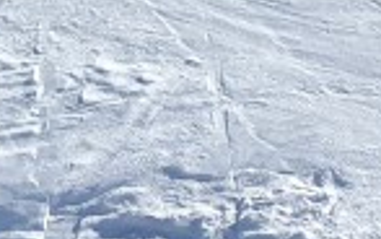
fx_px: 1994
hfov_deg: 9.4
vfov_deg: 6.0
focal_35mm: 192
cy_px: -652
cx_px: -619
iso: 50
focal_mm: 4.32
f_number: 2.4
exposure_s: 1/1752
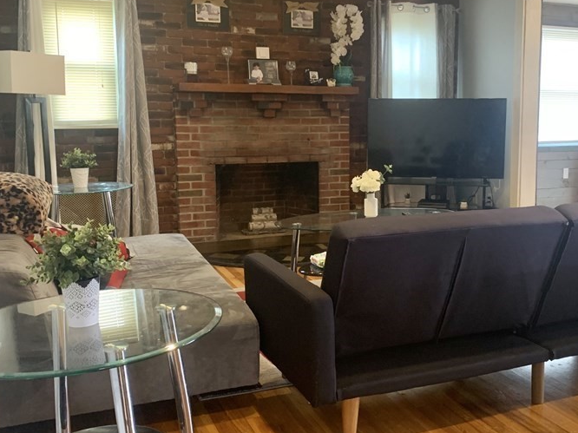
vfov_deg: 35.9
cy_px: 209
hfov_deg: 46.3
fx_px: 668
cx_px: 367
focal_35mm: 40
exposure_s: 1/40
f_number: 1.8
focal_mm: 4.25
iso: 250
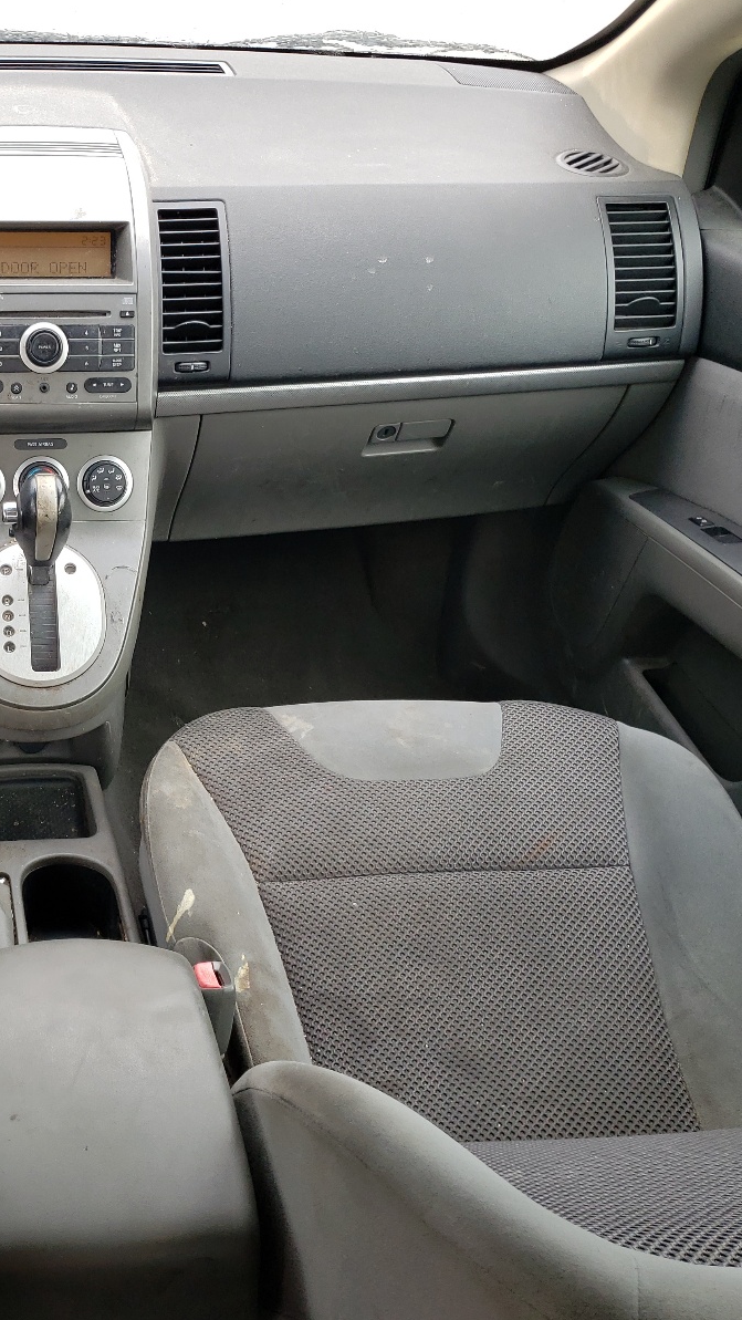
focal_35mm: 38
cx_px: 52
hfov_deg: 29.7
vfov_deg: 52.8
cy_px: 661
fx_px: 1329
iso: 50
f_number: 1.5
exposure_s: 1/192
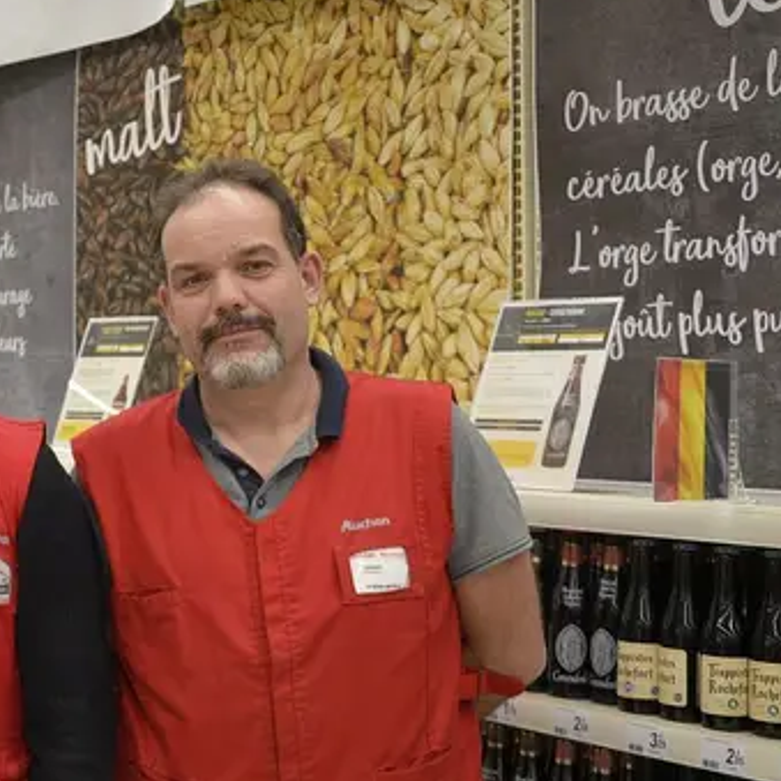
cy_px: 316
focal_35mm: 63
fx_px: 1608
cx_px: 14
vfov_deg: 27.2
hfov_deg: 26.0
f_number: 4.5
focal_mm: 24
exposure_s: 1/80
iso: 400
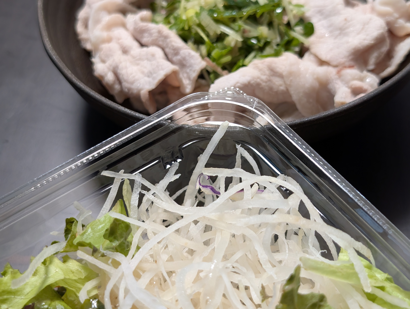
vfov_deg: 29.7
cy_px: 154
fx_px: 581
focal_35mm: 49
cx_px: 205
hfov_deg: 38.9
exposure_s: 1/120
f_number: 1.68
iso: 369
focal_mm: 6.9
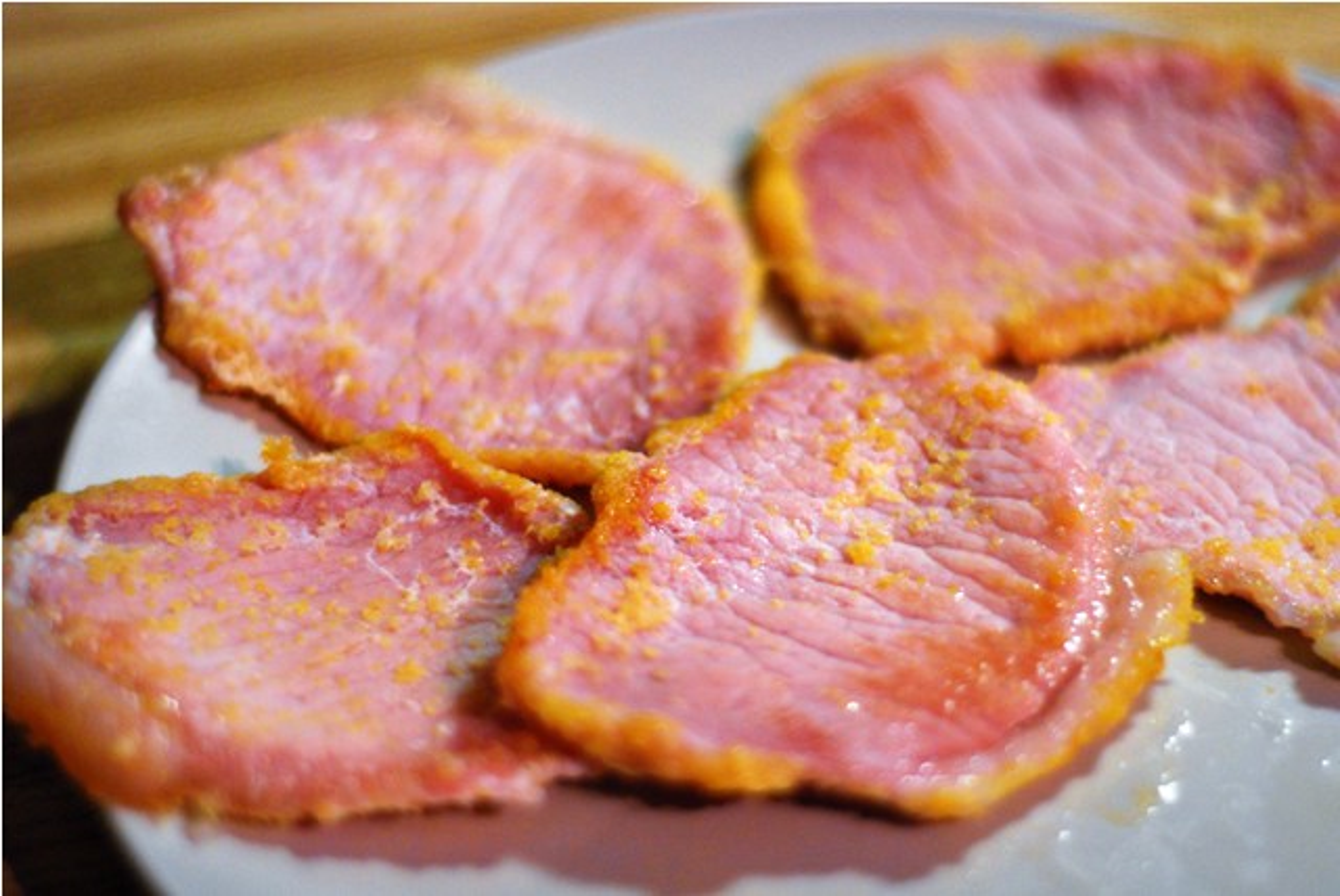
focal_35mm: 75
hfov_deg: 27.0
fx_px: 2794
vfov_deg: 18.2
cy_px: 448
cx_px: 670
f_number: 1.8
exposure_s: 1/60
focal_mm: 50
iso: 800
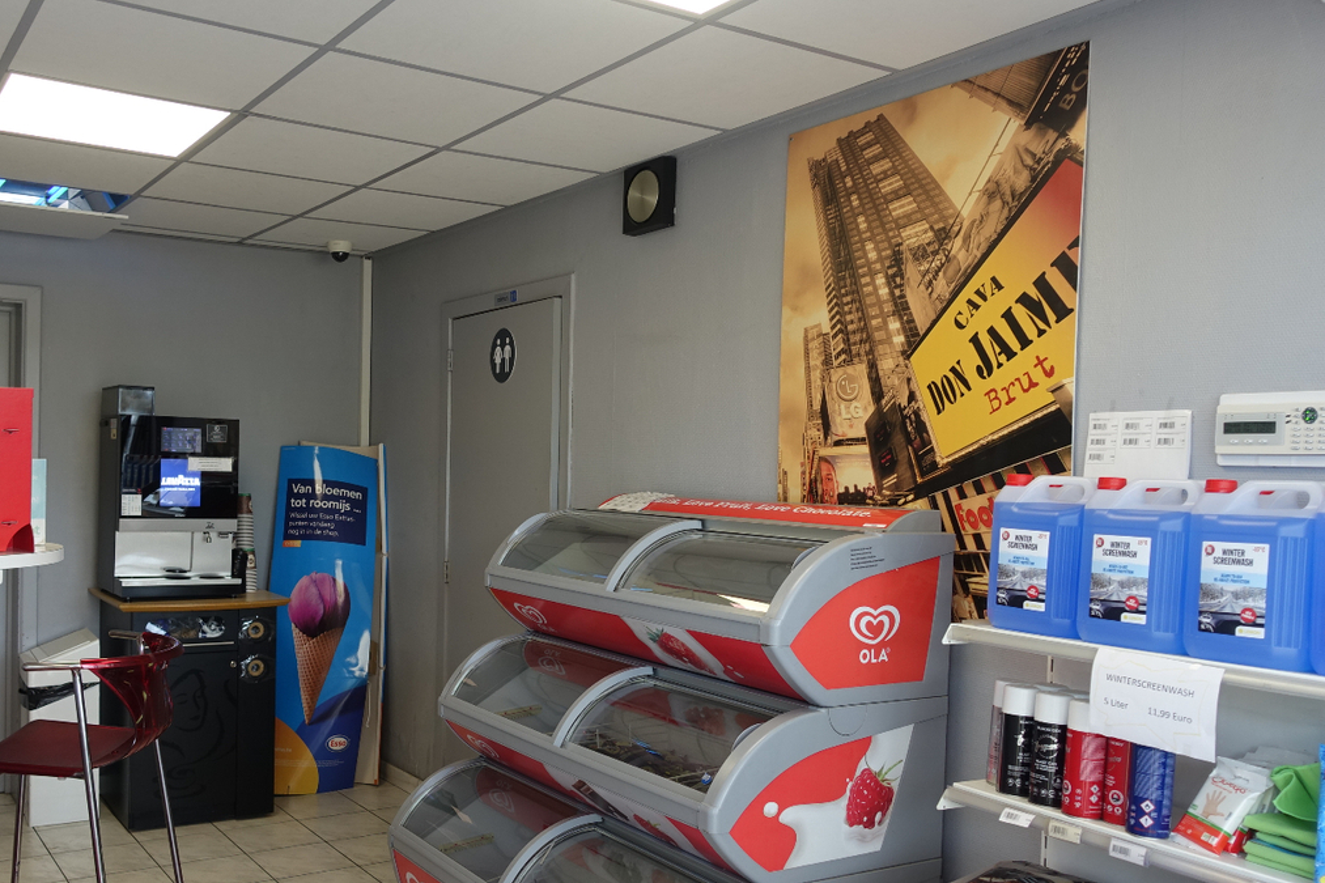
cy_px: 502
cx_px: 514
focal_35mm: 32
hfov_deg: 58.1
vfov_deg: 41.0
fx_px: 1178
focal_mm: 8.8
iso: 125
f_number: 2.8
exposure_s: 1/60
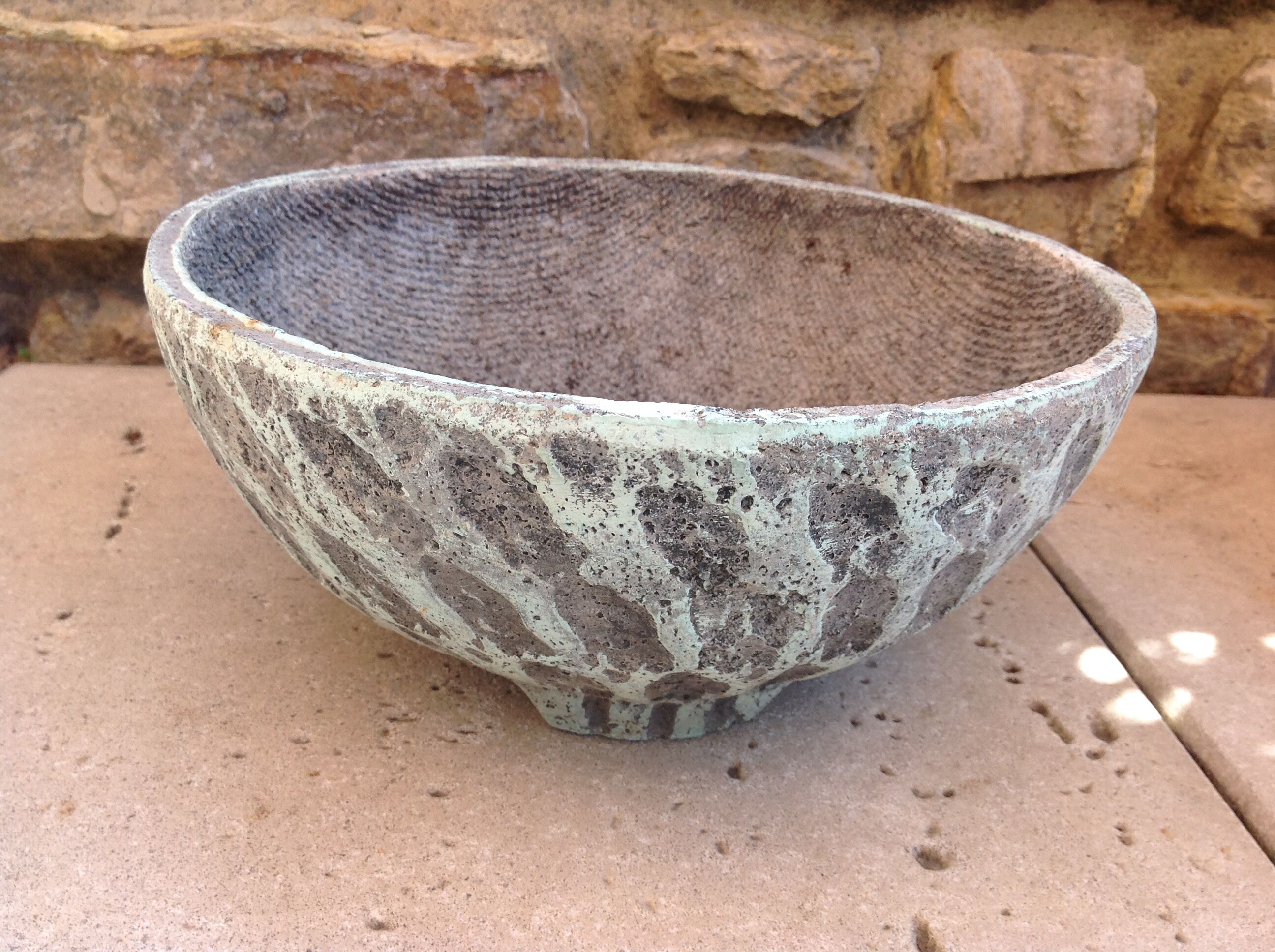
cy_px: 476
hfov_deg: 52.7
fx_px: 1287
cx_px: 638
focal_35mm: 35
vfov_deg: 40.6
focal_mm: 4.28
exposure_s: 1/162
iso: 50
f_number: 2.4
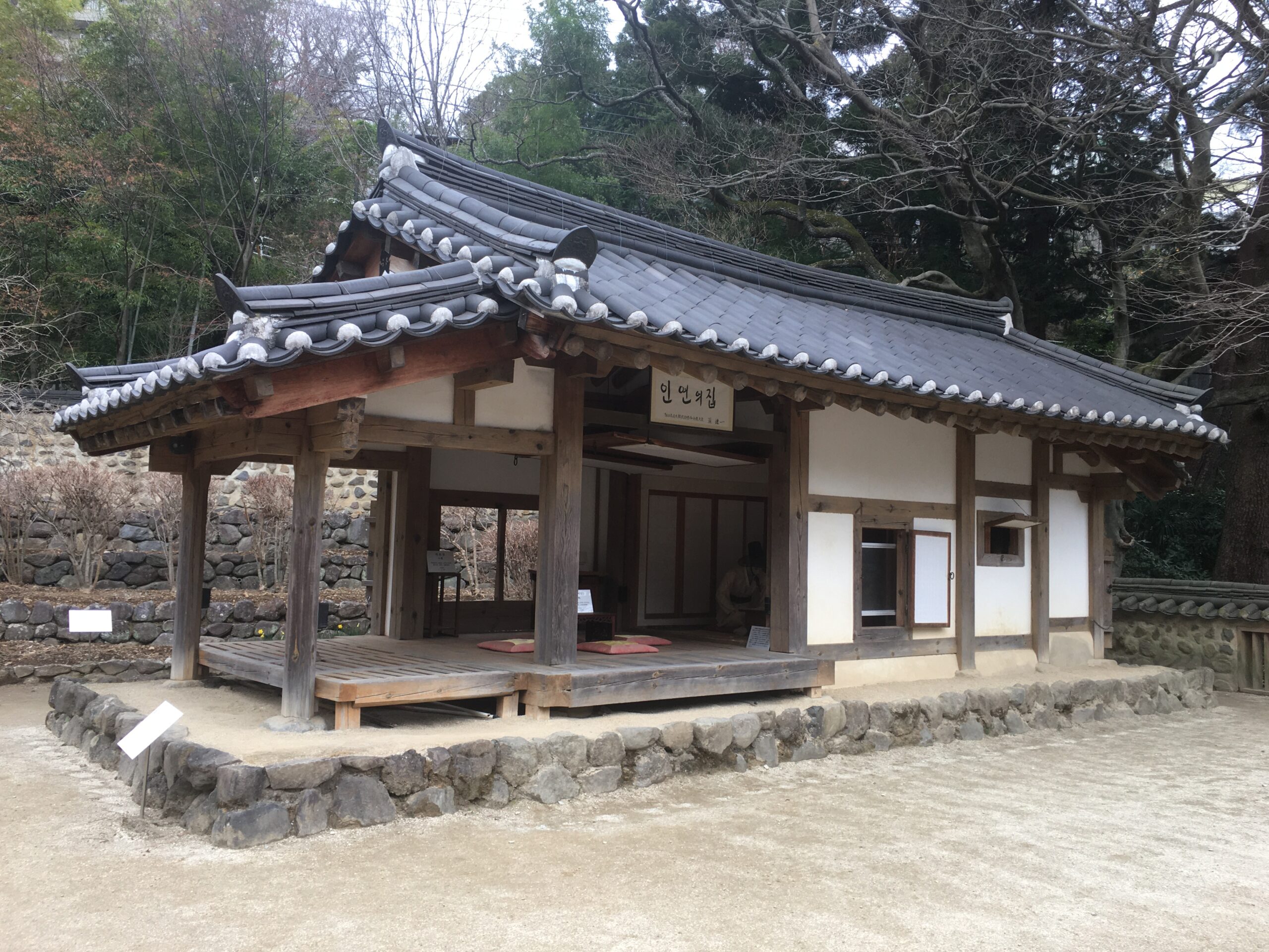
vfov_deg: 48.2
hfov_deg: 61.7
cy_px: 476
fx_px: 1063
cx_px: 634
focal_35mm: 29
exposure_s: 1/120
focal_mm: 4.15
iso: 25
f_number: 2.2
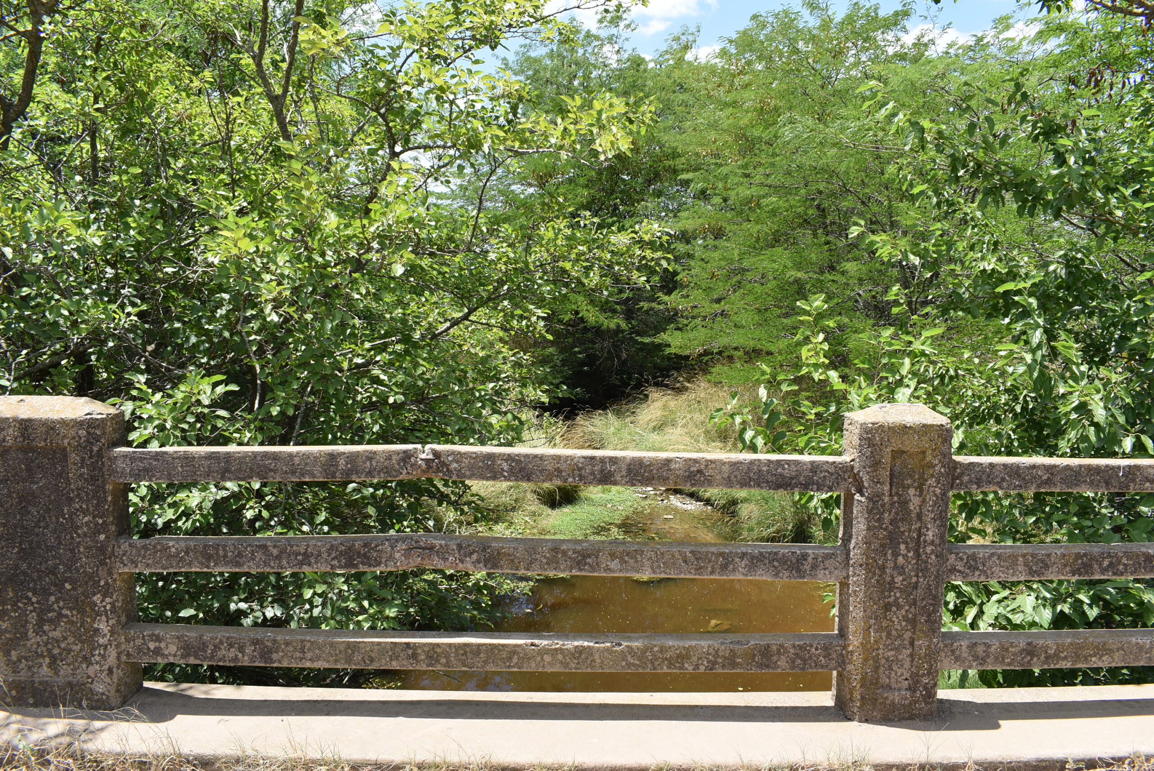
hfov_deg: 67.3
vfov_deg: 48.0
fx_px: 866
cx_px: 577
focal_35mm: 27
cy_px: 386
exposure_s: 1/250
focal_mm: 18
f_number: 8
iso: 200
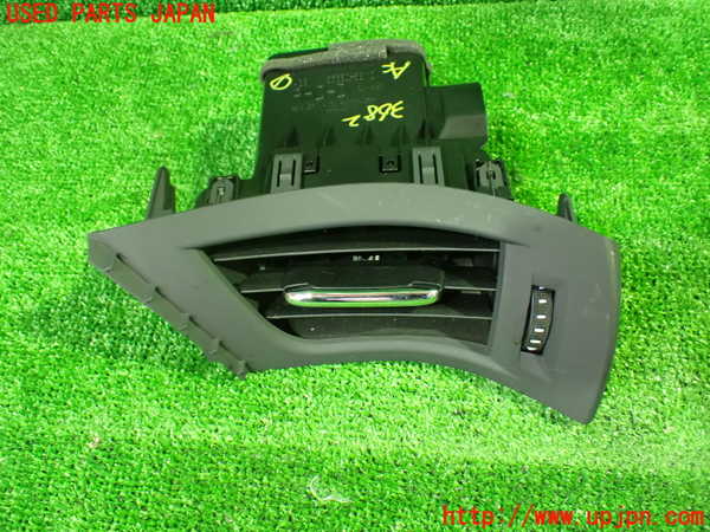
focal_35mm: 30
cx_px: 355
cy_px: 266
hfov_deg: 60.0
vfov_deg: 46.8
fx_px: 615
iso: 1250
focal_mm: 5.4
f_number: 2.3
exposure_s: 1/30
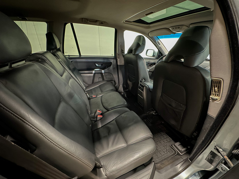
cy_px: 90
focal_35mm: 14
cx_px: 120
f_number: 2.2
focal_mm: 2.22
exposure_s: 1/8
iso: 2000
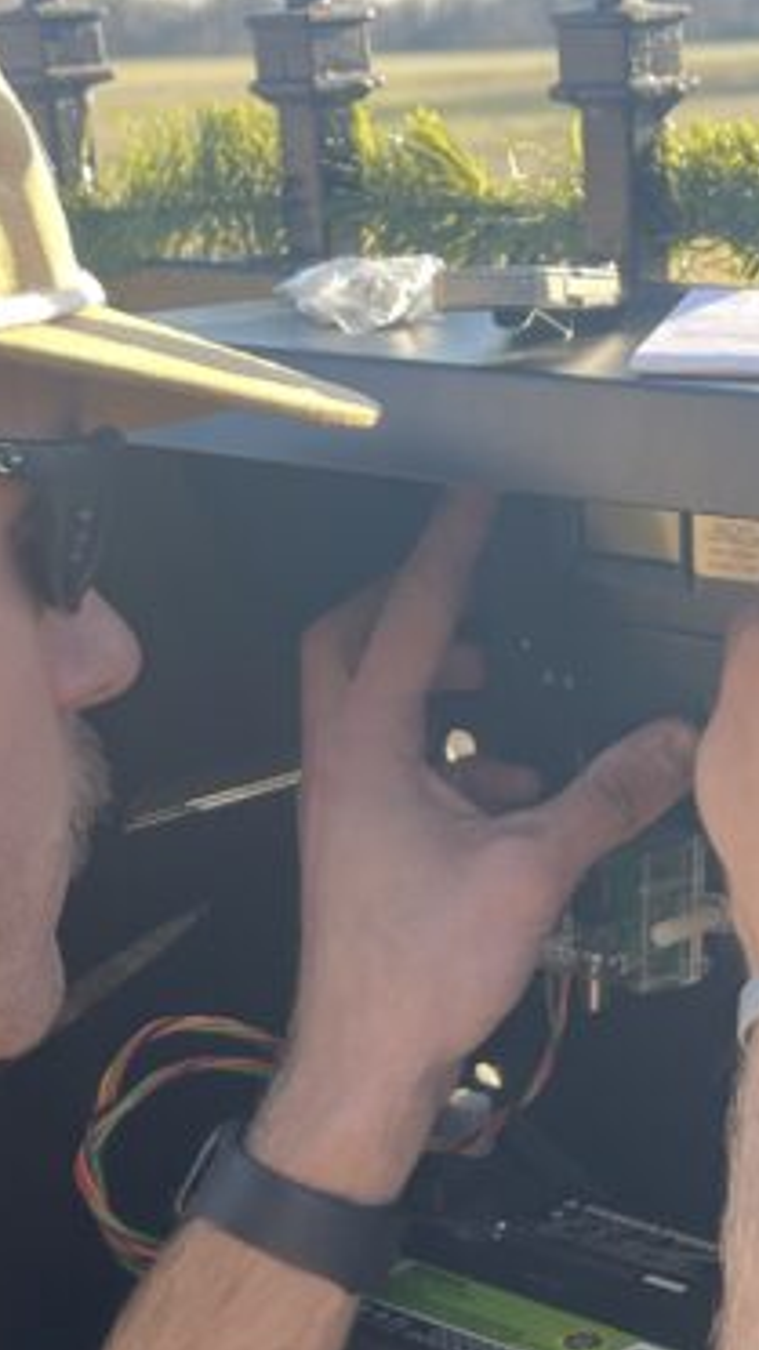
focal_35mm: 75
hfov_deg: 15.9
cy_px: 1212
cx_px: 679
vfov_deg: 27.2
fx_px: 2686
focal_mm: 5.1
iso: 32
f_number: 1.6
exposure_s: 1/272
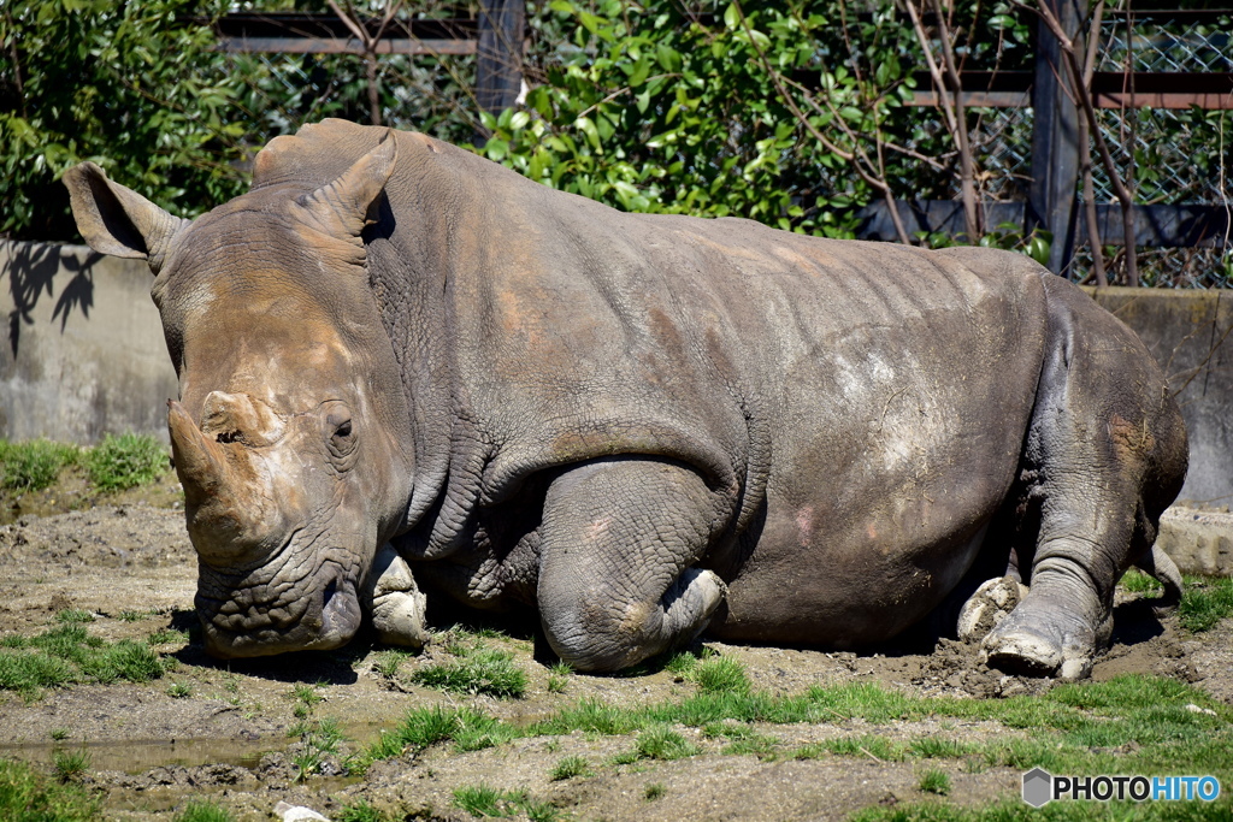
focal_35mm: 300
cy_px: 411
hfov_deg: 6.9
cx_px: 616
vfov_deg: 4.6
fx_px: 10276
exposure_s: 1/640
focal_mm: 200
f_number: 6.3
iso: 200
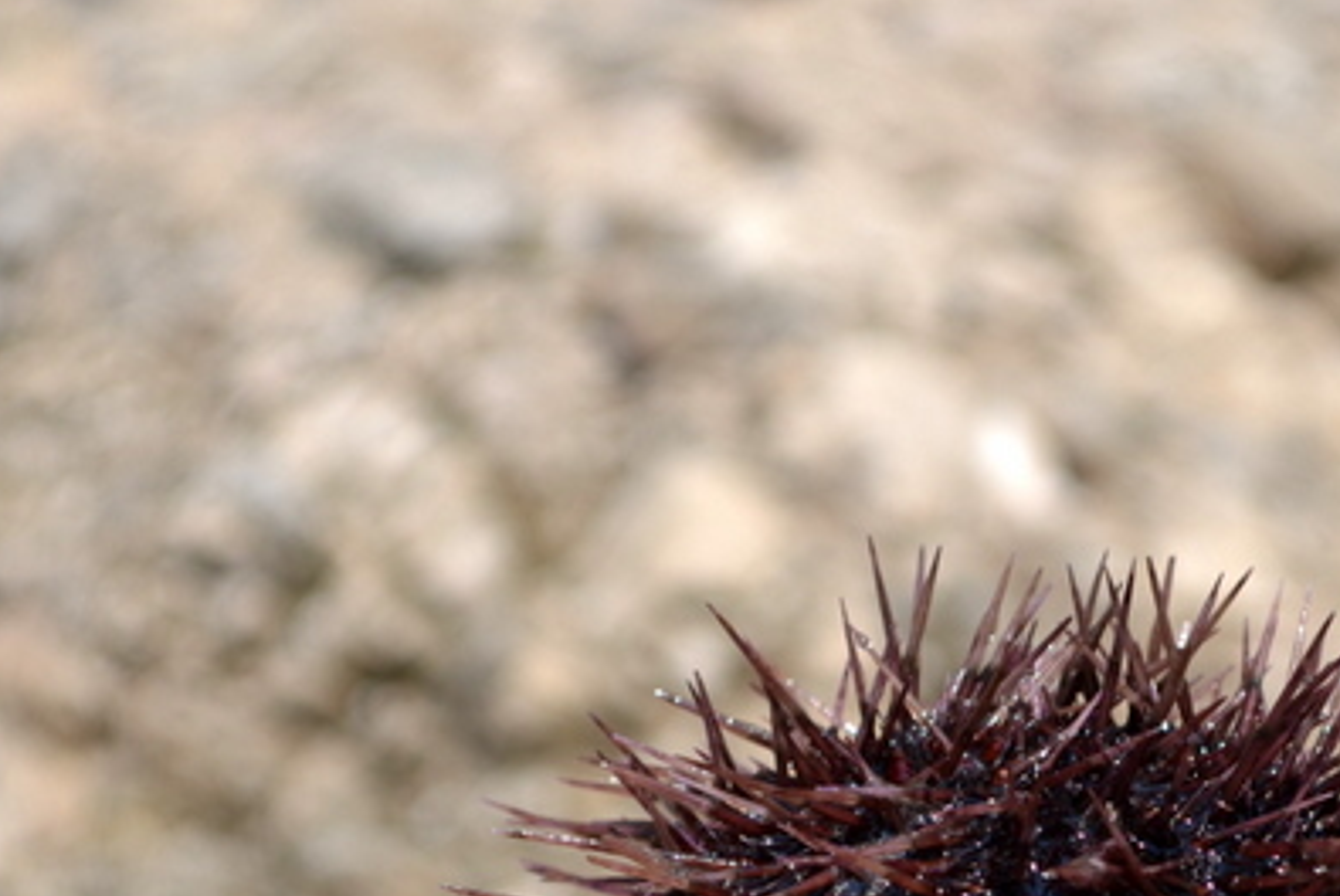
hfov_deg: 12.3
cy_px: 852
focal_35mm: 167
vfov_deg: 8.2
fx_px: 6221
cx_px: 926
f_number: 6.3
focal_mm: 55
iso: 100
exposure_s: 1/320
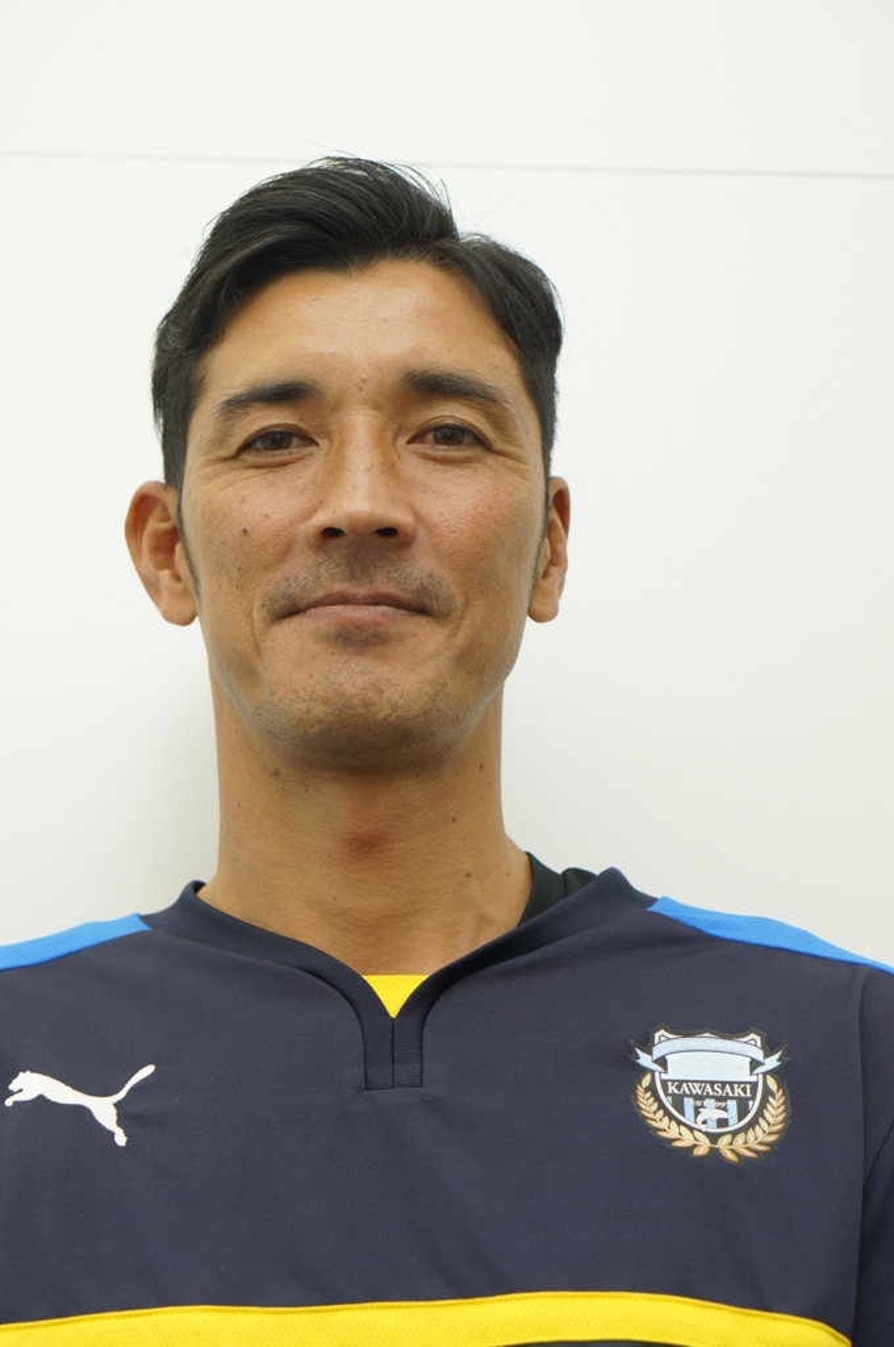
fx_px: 2801
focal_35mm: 75
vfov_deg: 27.0
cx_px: 447
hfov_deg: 18.1
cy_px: 674
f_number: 4
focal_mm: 50
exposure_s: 1/160
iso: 250
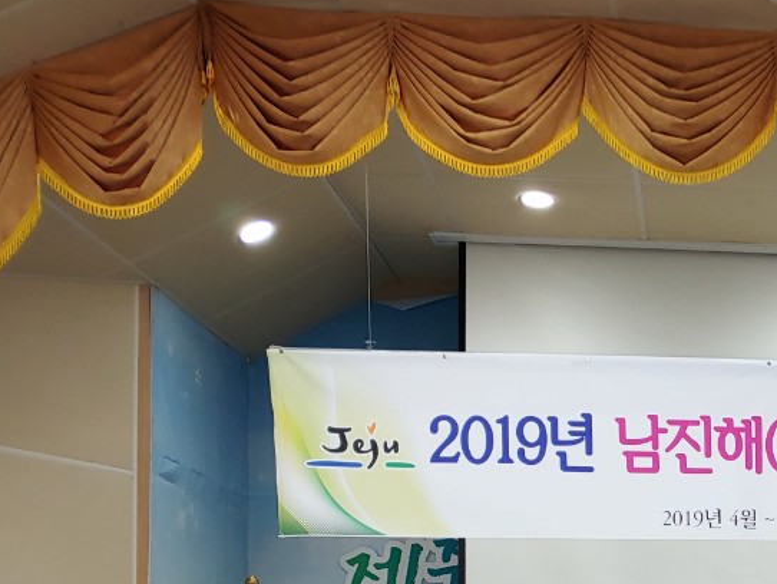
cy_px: 679
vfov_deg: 23.0
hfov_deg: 29.0
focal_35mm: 59
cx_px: 893
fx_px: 1325
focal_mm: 4.23
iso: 50
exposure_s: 1/60.2
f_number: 1.5
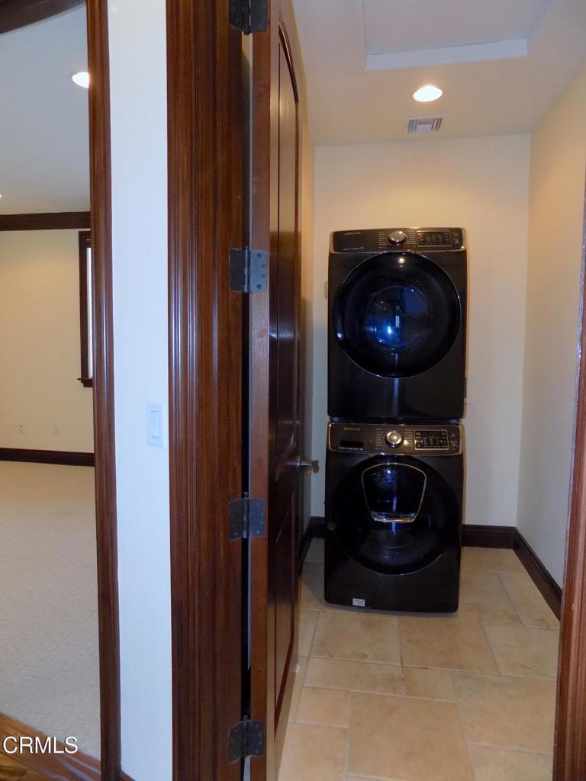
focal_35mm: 23
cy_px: 390
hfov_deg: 58.9
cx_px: 293
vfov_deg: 73.9
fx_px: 519
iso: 200
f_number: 3.1
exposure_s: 1/30
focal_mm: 4
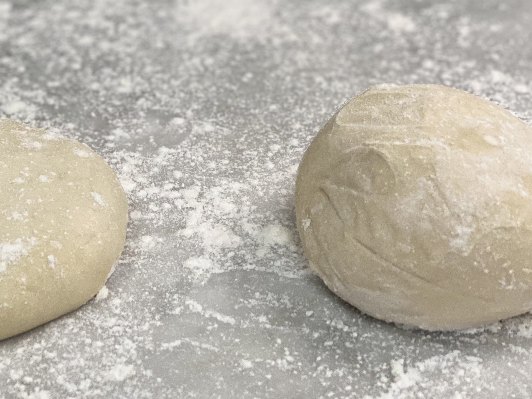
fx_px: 1429
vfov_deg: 15.8
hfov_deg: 21.0
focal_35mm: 93
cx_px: 163
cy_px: 107
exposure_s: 1/120
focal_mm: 6
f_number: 2
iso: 100
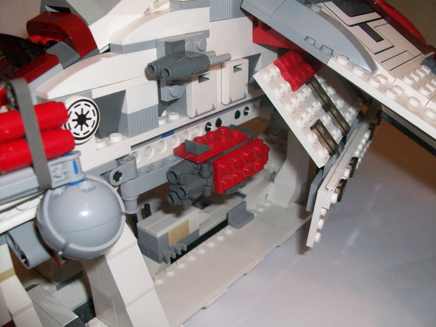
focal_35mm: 34
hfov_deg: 54.0
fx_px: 428
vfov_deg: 41.8
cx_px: 218
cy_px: 164
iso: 160
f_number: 2.8
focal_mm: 5.7
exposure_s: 1/60
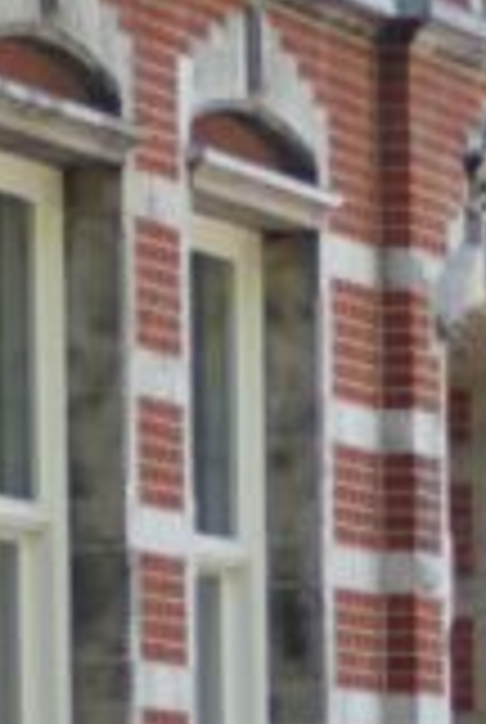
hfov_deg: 3.5
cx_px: 32
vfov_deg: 5.2
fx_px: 7883
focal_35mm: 391
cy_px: 859
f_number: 4.5
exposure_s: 1/125
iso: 100
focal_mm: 70
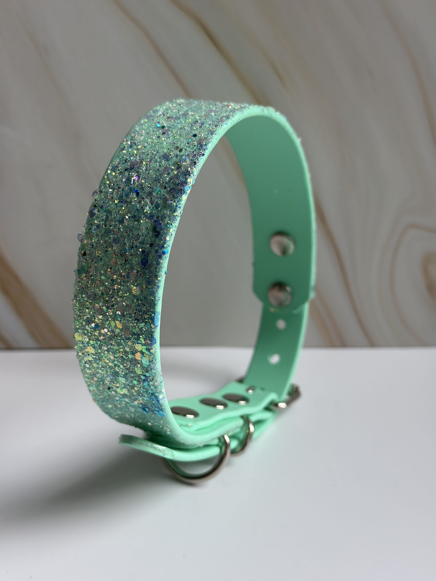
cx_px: 218
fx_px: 806
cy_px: 290
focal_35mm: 48
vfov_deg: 39.7
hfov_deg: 30.3
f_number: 1.78
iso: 80
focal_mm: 6.86
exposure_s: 1/258
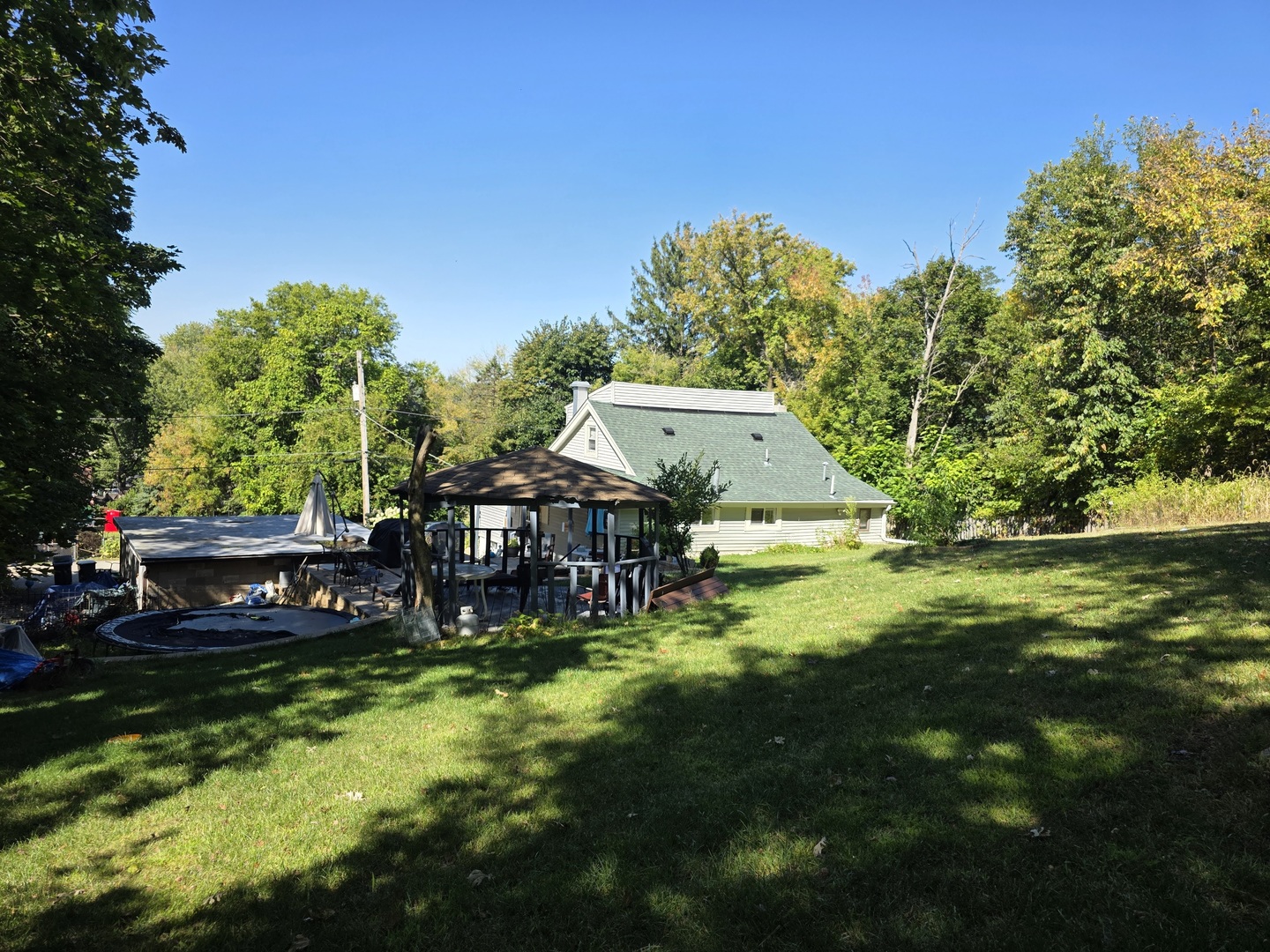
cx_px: 635
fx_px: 844
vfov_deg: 58.9
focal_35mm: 23
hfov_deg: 73.9
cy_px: 476
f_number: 1.7
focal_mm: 6.3
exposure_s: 1/2391
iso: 80
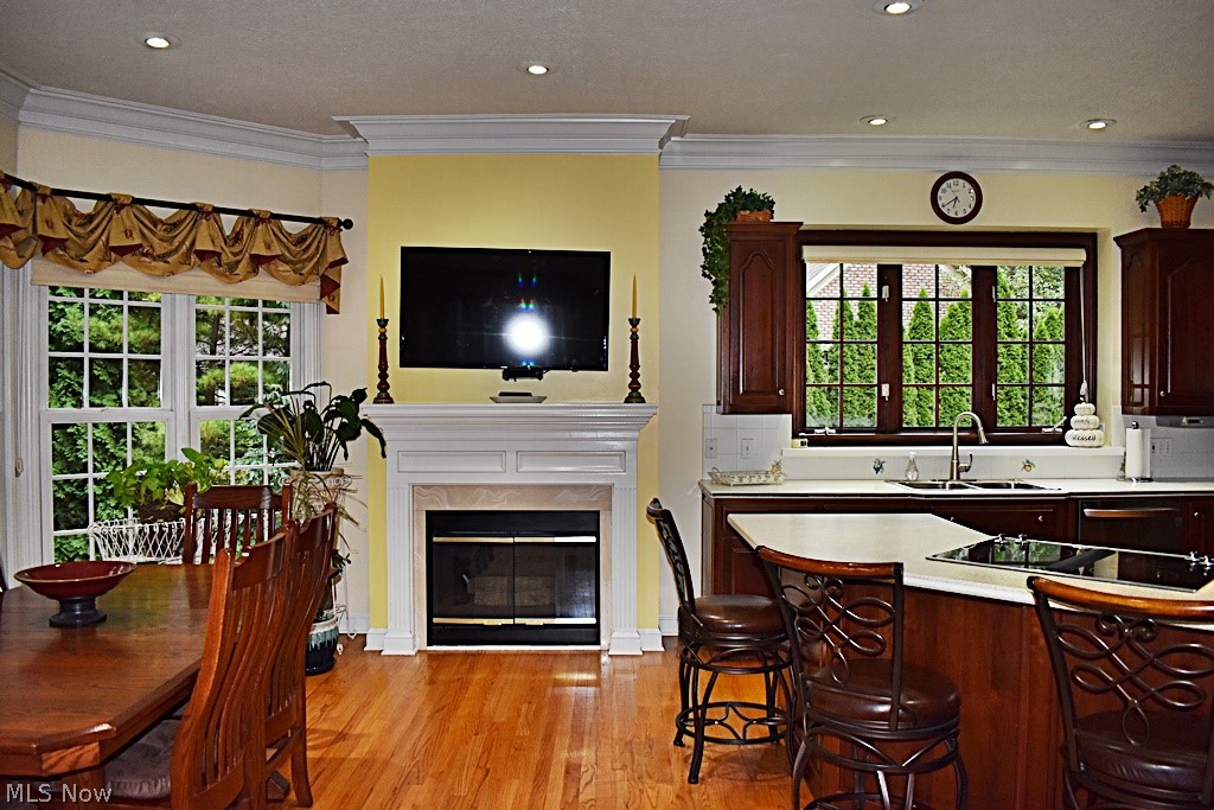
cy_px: 405
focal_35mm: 27
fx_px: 911
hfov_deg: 67.4
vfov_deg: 47.9
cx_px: 607
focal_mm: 18
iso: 800
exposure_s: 1/160
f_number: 3.5
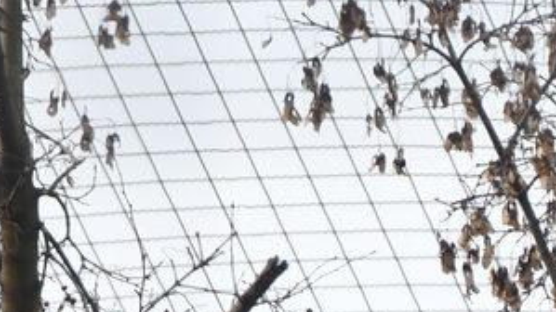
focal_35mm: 835
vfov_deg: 1.5
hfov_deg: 2.6
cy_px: 806
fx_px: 12307
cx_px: -781
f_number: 4
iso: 450
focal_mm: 98
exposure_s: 1/1000
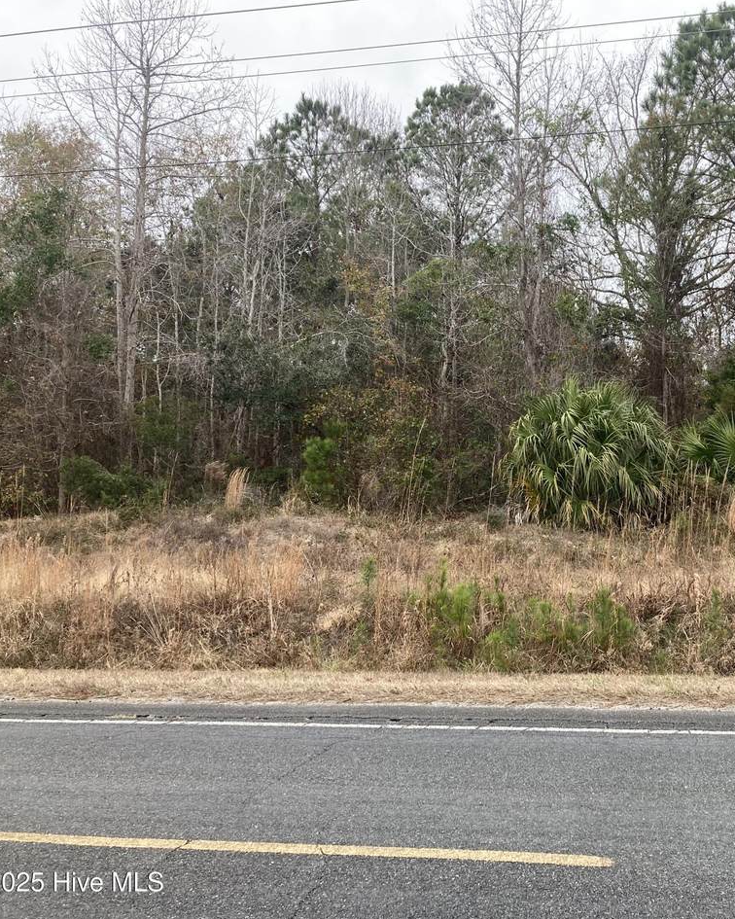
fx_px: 1006
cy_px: 458
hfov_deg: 38.6
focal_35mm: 37
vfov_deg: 49.1
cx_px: 587
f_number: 1.8
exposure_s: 1/312
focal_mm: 3.99
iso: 20
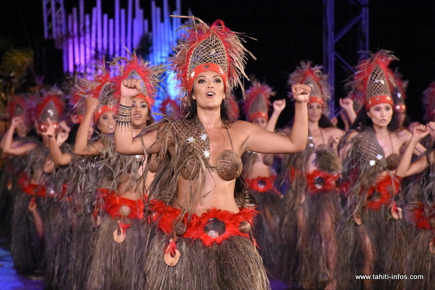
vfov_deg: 6.5
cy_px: 145
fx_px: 2538
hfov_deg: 9.8
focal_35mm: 210
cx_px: 218
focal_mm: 140
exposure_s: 1/1000
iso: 25600
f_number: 7.1
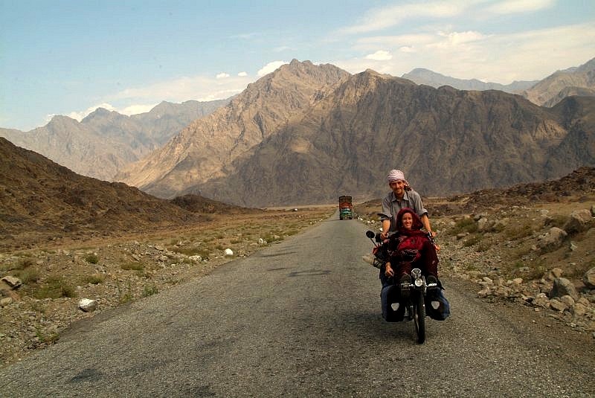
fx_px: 645
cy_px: 199
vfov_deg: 34.3
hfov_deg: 49.5
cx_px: 298
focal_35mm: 39
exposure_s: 1/350
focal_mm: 26
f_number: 9.5
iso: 400
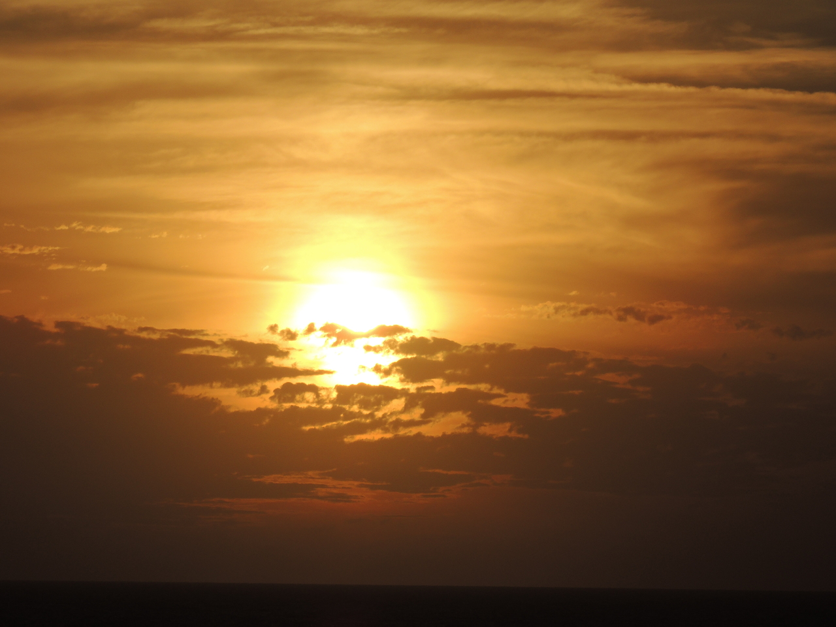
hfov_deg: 7.2
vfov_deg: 5.4
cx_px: 418
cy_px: 314
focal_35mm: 275
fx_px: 6641
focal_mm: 49
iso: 100
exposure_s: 1/1600
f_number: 8.4
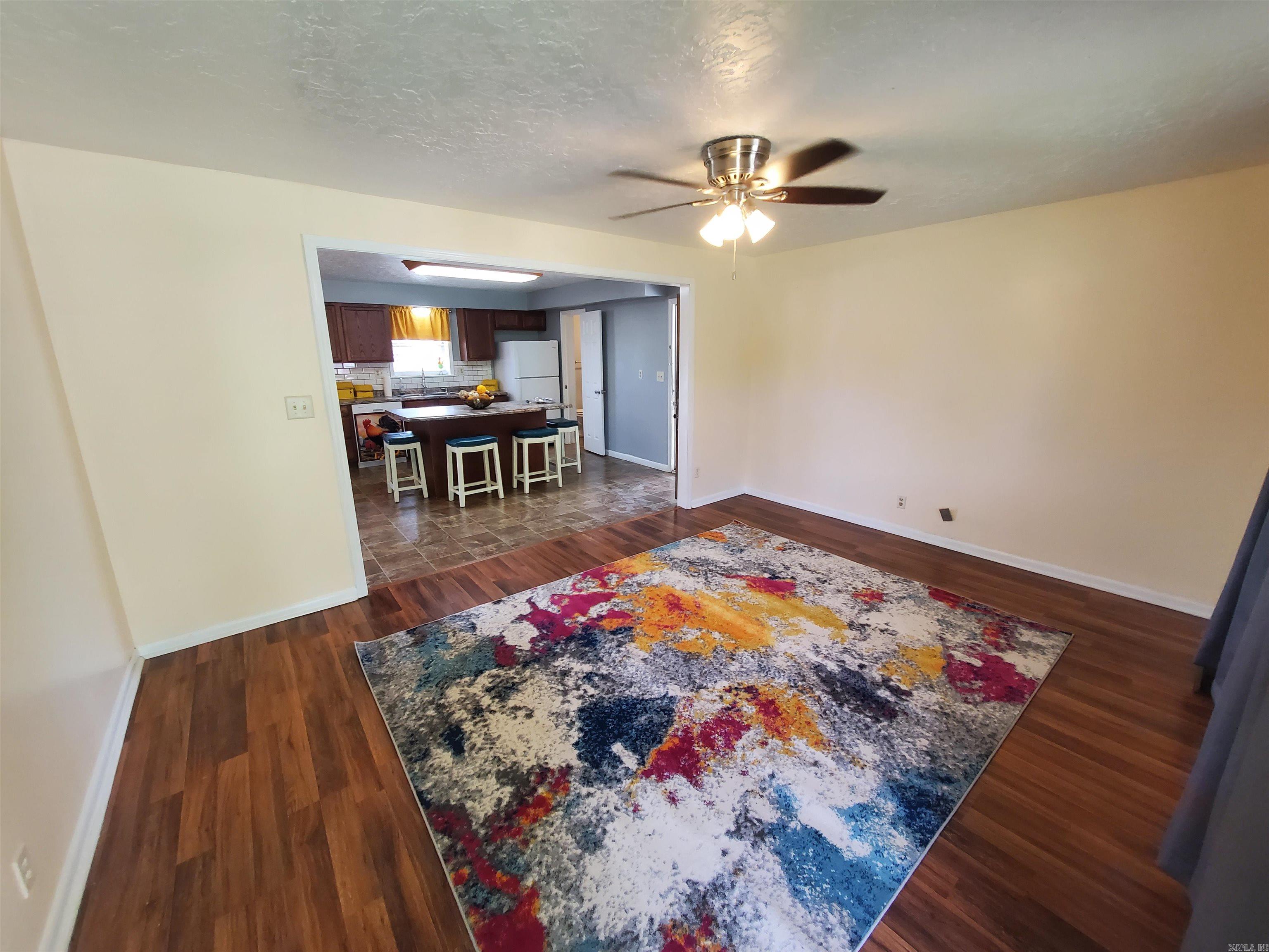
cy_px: 476
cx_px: 634
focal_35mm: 13
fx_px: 477
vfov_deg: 89.9
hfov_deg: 106.2
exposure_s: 1/60
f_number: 2.2
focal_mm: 1.8
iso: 250
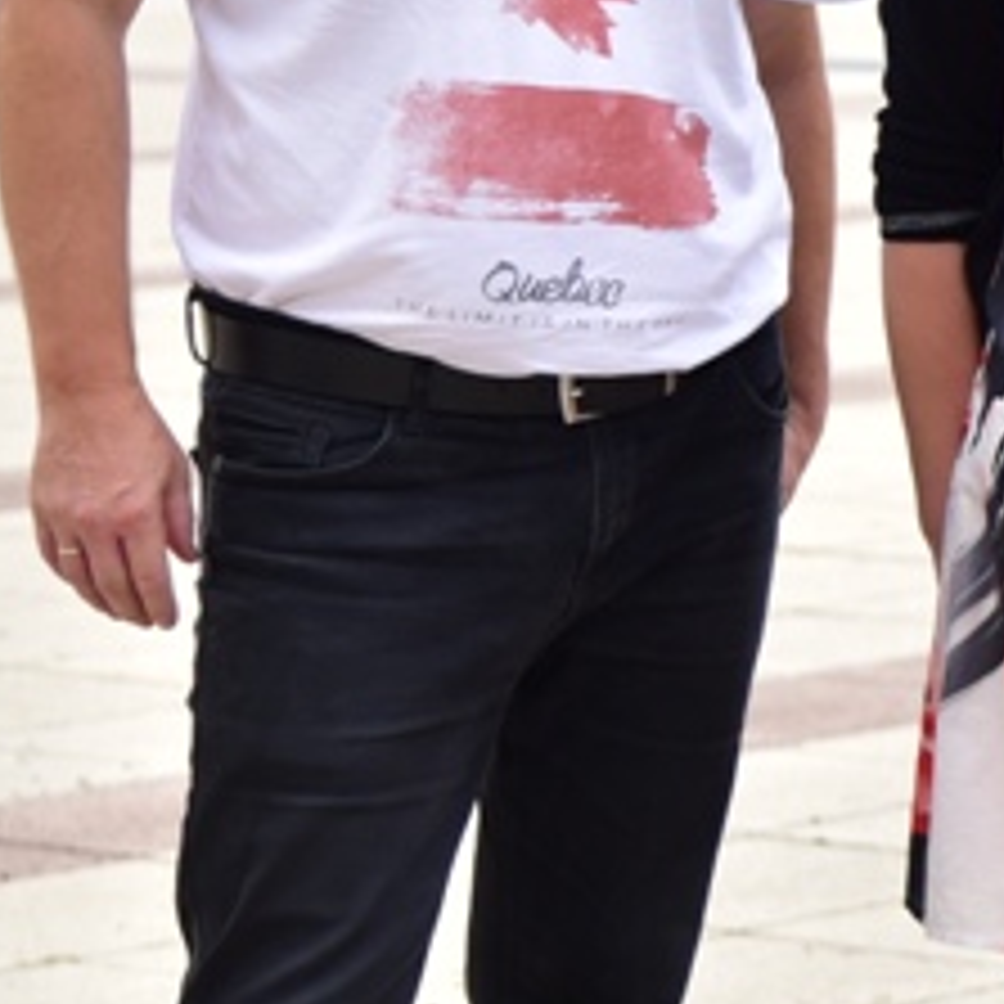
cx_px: 1954
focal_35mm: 242
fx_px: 7941
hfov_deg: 7.0
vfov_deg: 7.2
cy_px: 353
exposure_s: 1/2000
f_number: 4
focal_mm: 62
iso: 640
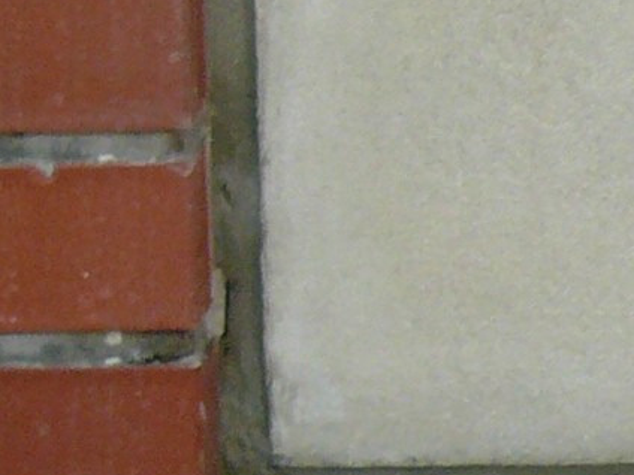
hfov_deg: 11.2
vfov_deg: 8.5
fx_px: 3114
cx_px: 945
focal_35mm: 170
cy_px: -327
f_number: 2.9
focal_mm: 4.9
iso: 100
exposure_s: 1/30
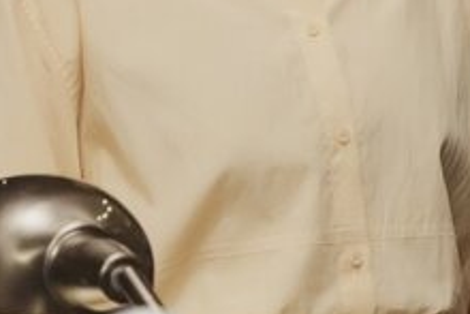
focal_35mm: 250
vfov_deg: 5.5
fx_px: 3266
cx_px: 547
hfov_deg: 8.2
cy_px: -163
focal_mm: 55
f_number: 4
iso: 5000
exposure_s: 1/100
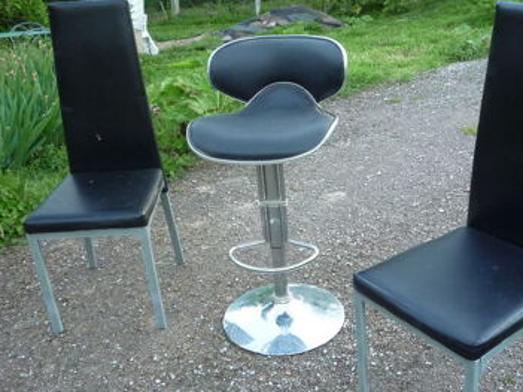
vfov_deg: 35.1
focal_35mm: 41
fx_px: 619
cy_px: 209
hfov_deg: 45.6
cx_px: 301
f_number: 3.3
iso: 250
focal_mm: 5.2
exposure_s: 1/30
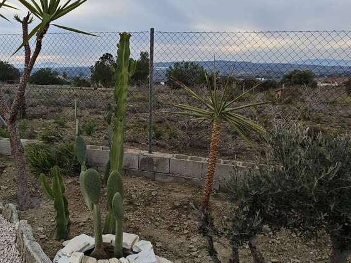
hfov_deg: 55.8
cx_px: 122
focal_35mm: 32
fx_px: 324
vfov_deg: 44.0
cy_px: 151
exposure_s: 1/120
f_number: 2.2
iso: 50
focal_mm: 2.16
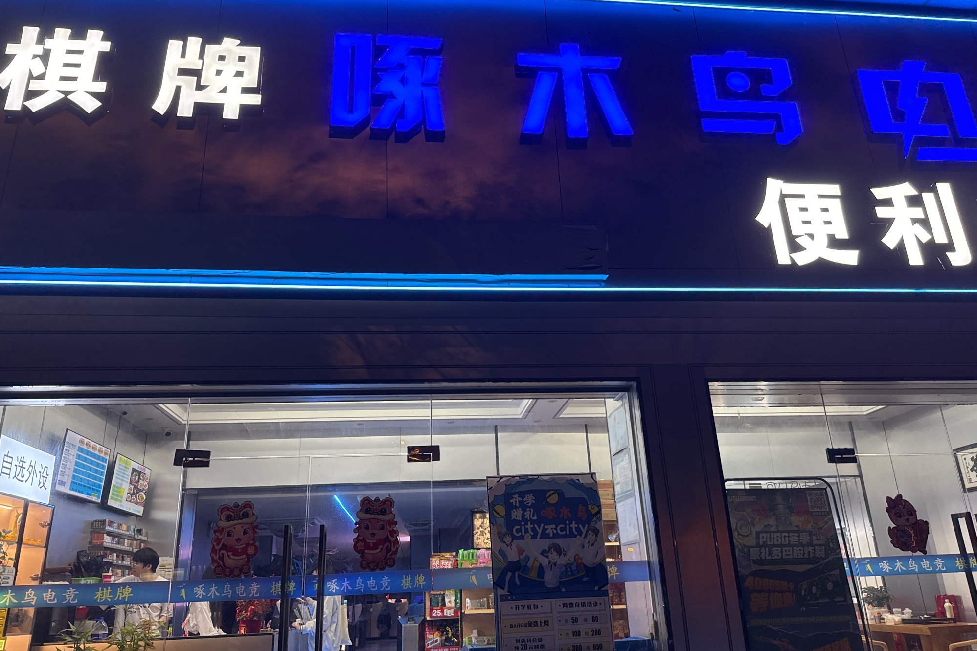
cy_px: 361
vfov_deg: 51.2
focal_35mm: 25
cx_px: 489
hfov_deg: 71.5
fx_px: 678
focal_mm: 6.76
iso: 320
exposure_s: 1/50
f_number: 1.78
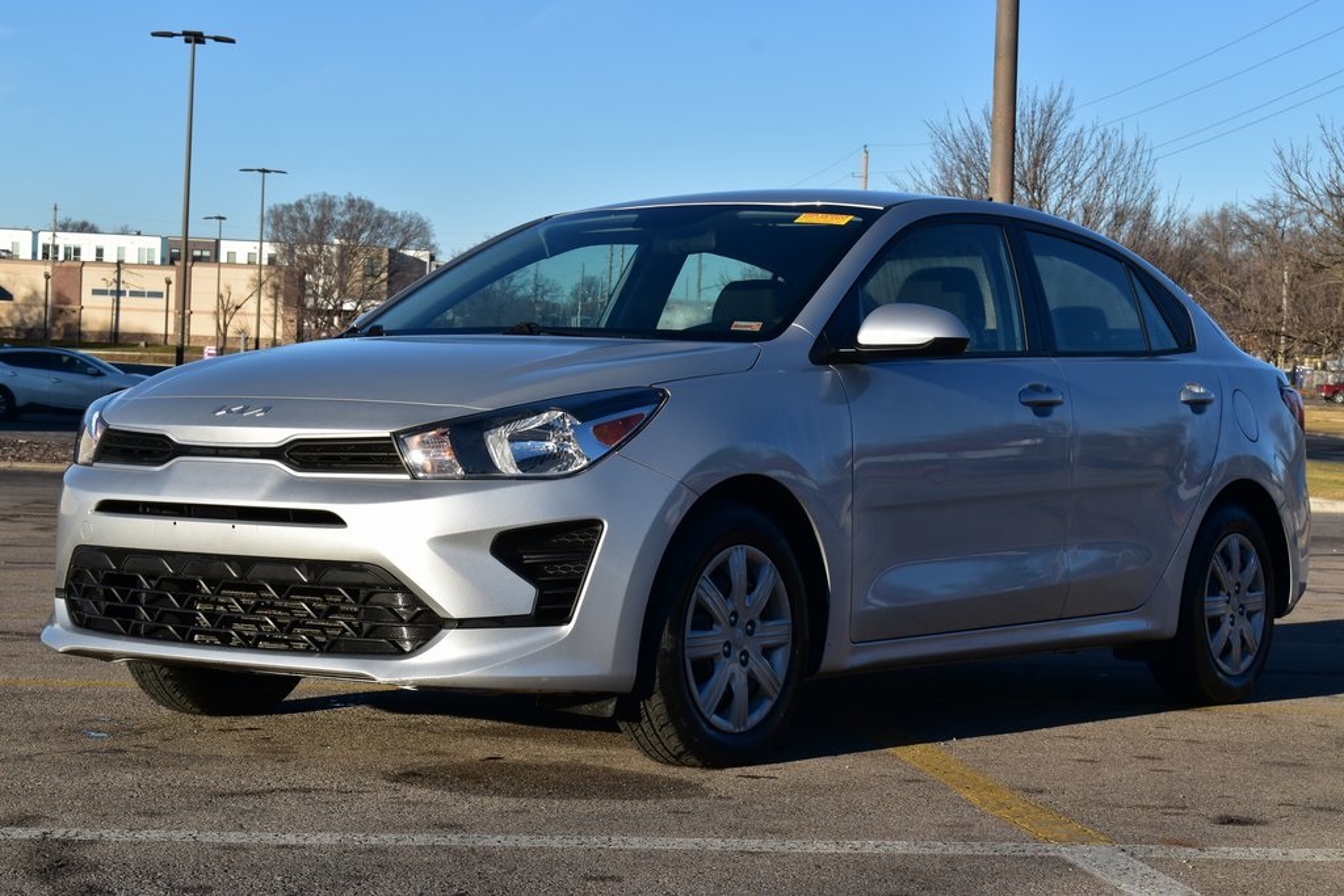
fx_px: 2800
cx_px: 672
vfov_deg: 18.2
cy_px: 448
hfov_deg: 27.0
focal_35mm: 75
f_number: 11
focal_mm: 50
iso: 400
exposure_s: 1/500
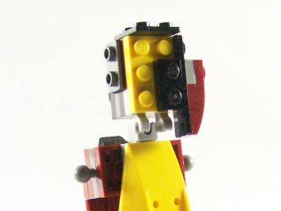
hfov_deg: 17.4
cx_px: 171
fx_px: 917
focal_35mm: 113
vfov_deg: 12.9
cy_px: 218
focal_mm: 6.3
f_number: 3.2
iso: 400
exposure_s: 1/60
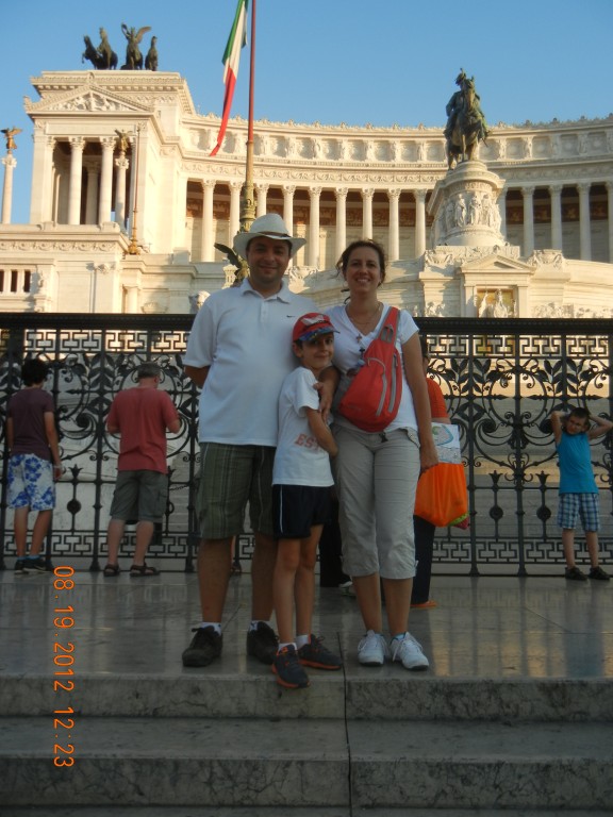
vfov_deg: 54.0
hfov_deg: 41.8
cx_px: 306
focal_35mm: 34
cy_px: 408
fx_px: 803
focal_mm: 6.2
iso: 160
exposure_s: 1/478
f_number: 3.6
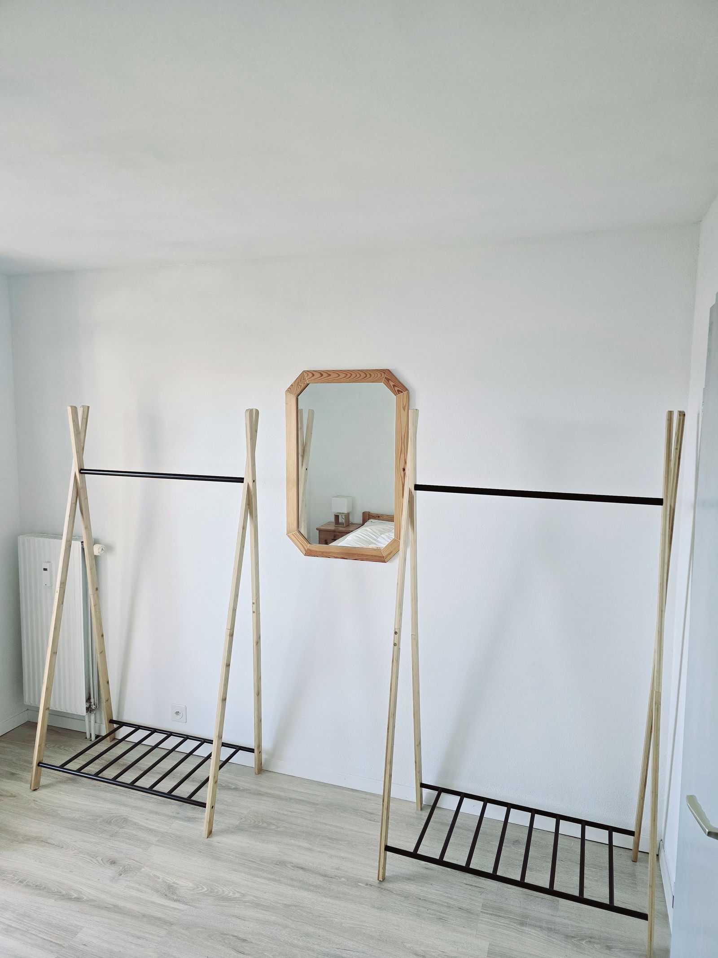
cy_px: 479
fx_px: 636
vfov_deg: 73.9
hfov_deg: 58.9
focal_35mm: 23
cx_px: 359
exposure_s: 1/182
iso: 160
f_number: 1.7
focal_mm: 6.3
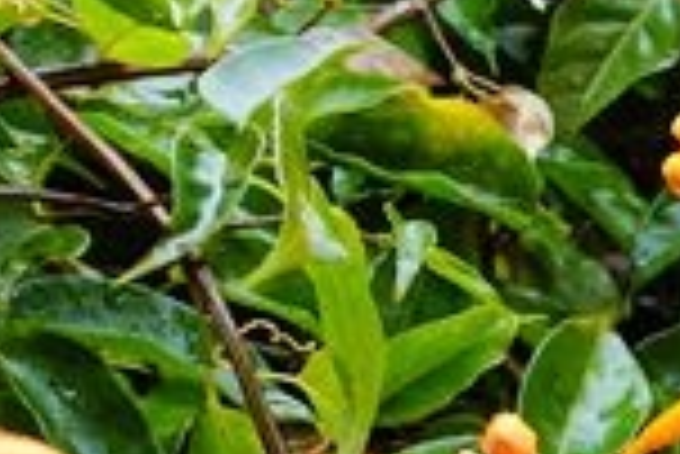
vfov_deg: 12.8
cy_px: 627
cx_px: 1365
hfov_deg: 15.7
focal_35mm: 103
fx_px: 1947
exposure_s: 1/80
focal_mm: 8.8
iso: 125
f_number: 2.8
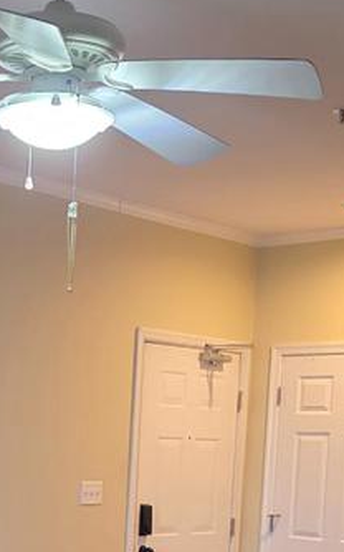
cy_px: 579
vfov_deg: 24.7
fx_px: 1186
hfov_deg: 16.1
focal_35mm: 79
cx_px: -8
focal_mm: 6.3
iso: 640
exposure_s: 1/120
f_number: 1.7
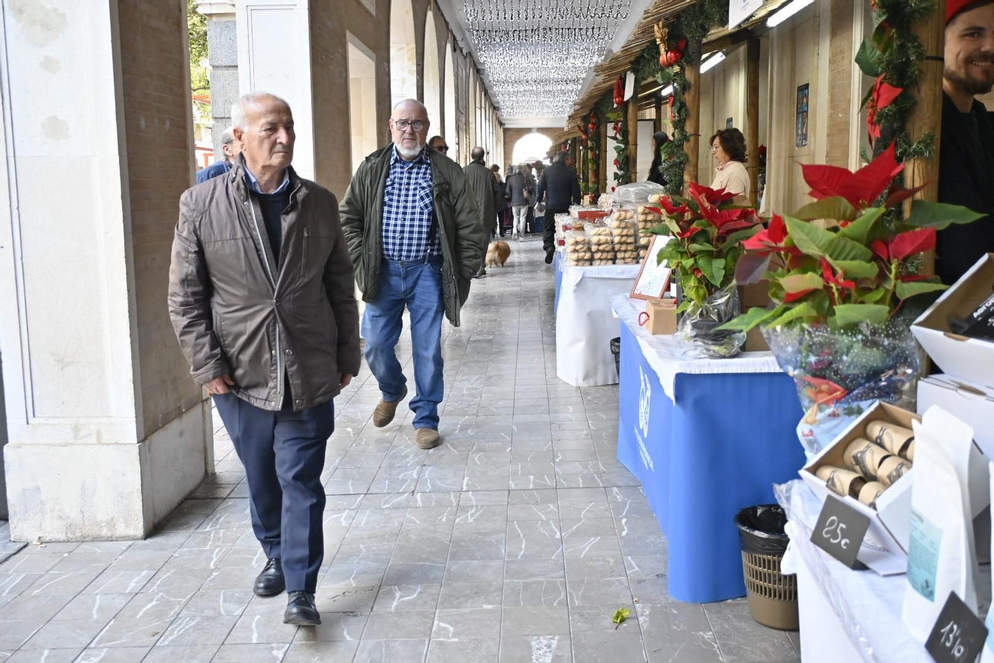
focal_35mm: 37
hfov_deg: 52.2
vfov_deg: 36.2
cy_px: 332
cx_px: 497
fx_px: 1015
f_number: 4.2
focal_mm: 24.5
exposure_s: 1/200
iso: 1250
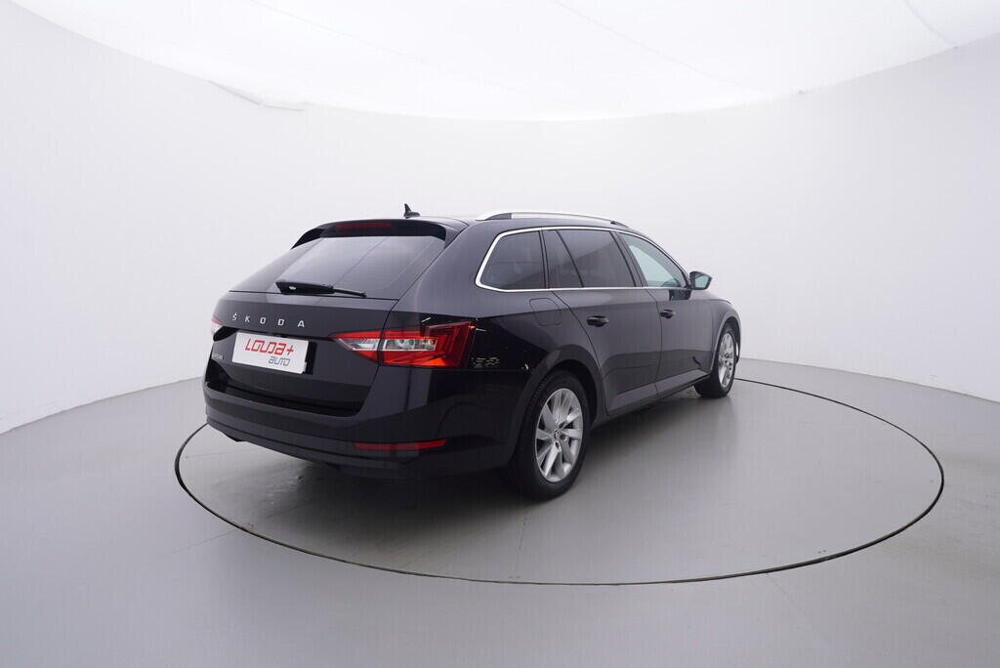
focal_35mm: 22
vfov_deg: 56.2
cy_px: 334
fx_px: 625
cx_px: 500
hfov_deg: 77.3
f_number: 5
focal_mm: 15
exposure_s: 1/80
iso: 200
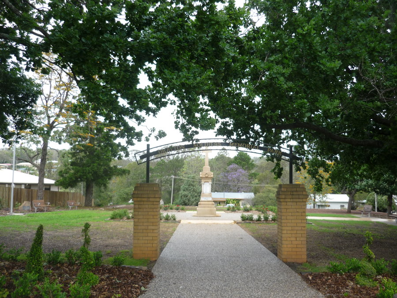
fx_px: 378
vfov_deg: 42.9
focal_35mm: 33
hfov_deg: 55.4
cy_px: 149
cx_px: 198
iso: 100
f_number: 2.8
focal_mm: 5.5
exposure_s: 1/200
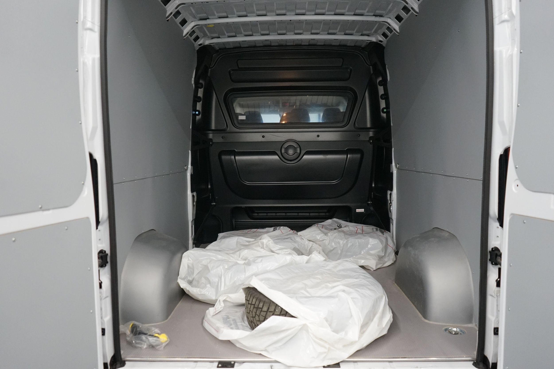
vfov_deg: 46.4
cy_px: 184
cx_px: 277
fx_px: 431
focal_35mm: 28
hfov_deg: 65.5
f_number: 3.5
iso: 2500
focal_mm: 28
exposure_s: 1/160
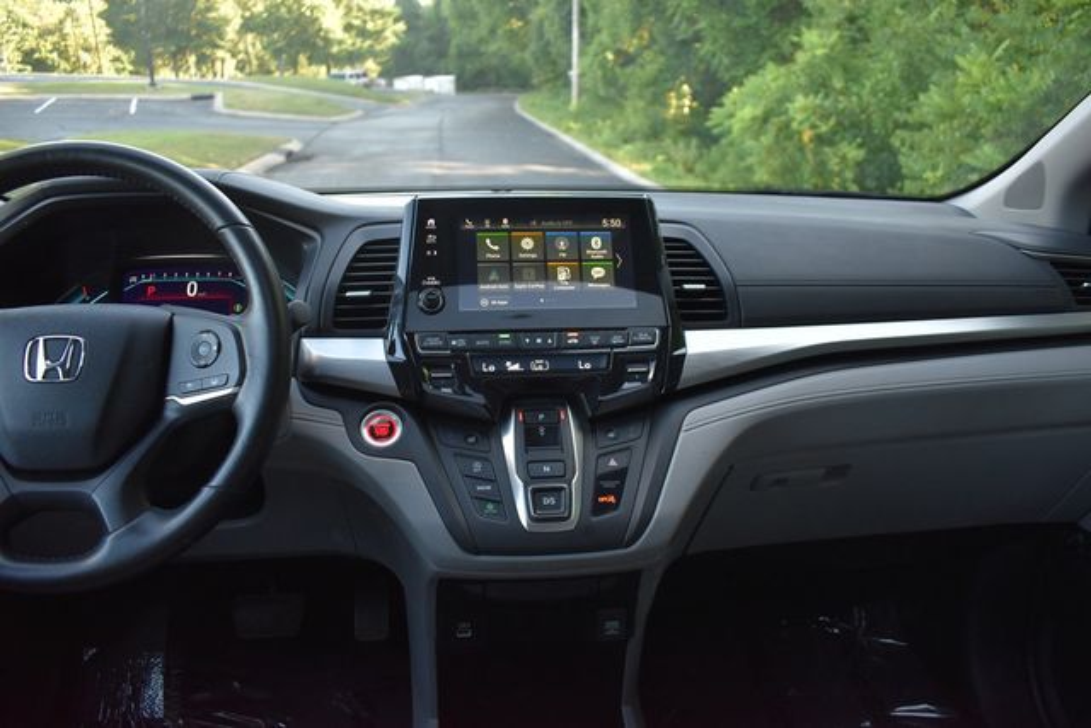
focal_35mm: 27
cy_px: 364
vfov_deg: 48.0
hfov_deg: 67.4
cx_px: 546
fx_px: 818
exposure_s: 1/200
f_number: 3.5
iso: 800
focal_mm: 18
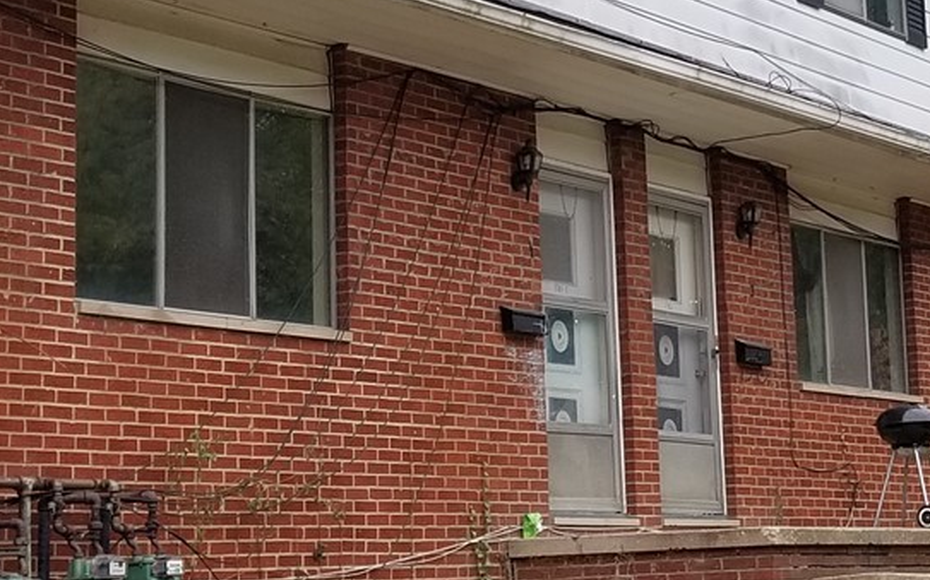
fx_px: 1318
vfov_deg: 24.3
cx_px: 790
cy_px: 91
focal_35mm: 52
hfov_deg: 37.0
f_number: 1.7
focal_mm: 4.25
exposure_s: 1/479
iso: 50
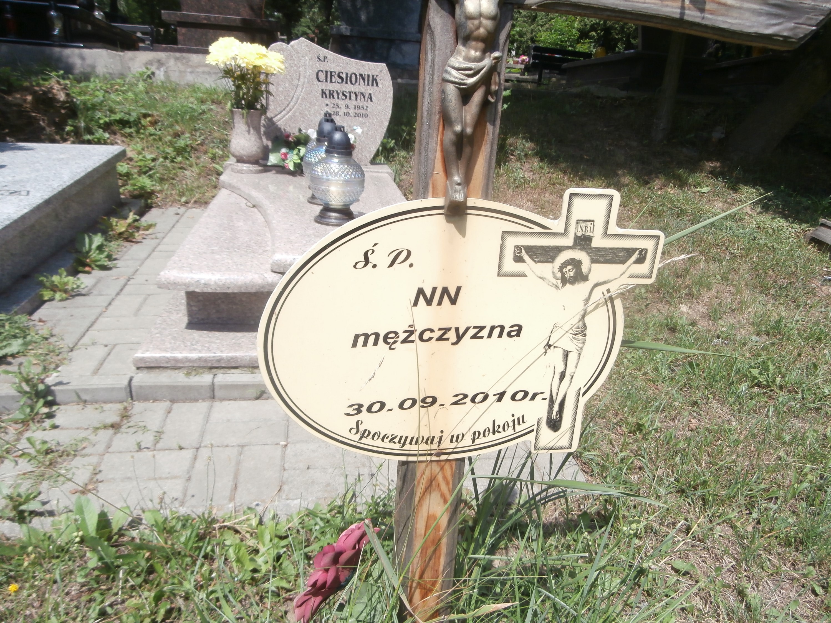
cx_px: 416
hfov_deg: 71.6
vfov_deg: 56.8
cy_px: 312
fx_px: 576
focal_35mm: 24
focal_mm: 4.2
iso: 100
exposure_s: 1/800
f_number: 3
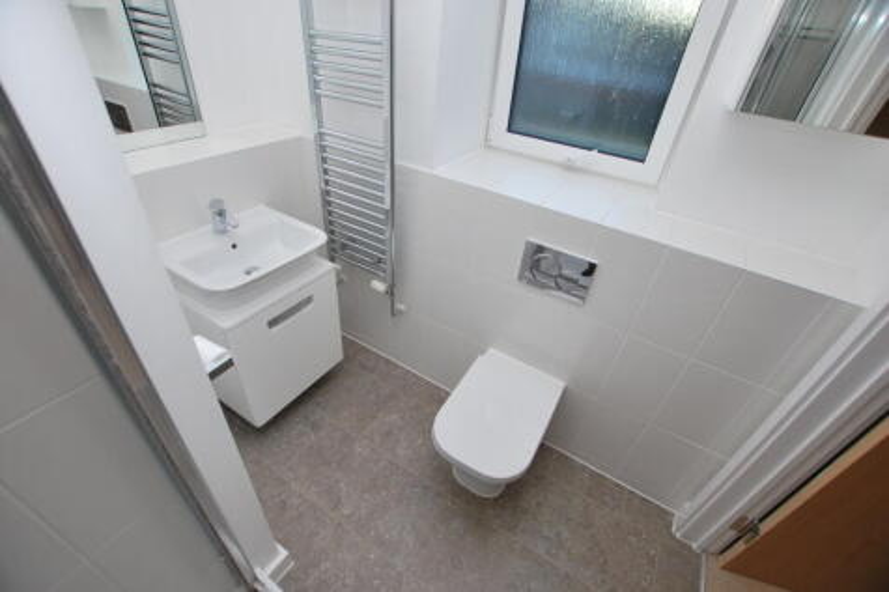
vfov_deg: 77.3
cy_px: 296
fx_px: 370
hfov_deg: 100.4
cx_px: 444
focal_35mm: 15
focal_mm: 10
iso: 100
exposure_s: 1/60
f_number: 4
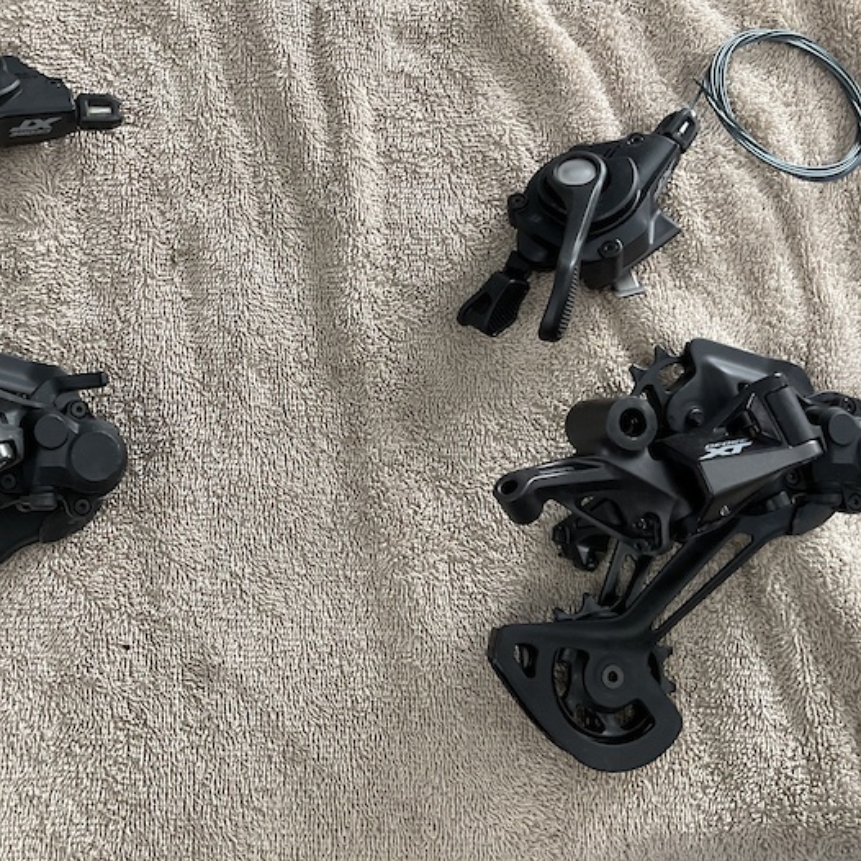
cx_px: 296
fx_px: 1097
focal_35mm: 39
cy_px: 394
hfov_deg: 42.3
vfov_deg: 42.8
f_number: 1.8
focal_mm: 3
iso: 100
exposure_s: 1/60
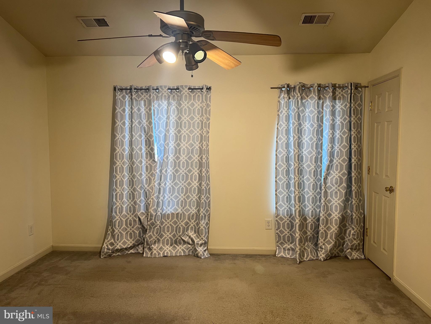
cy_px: 162
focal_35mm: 26
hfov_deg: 67.3
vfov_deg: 53.1
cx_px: 216
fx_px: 324
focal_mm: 5.7
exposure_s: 1/60
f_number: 1.5
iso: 100
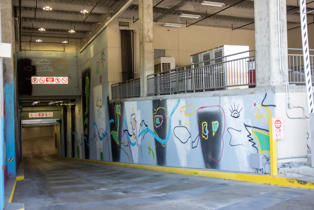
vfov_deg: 37.9
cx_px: 157
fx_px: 305
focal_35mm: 35
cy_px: 105
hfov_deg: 54.4
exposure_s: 1/125
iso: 800
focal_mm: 35
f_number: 5
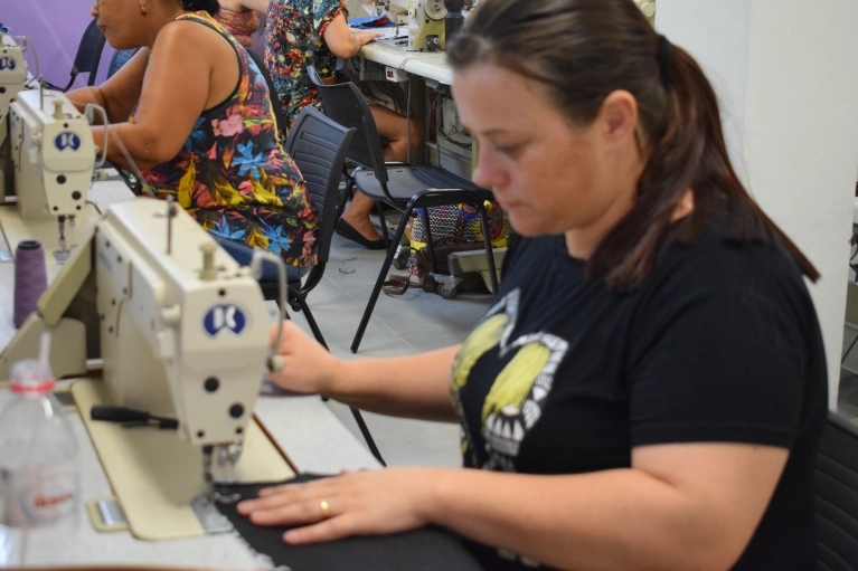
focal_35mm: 60
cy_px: 286
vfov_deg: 22.6
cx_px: 429
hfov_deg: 33.4
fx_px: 1430
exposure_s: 1/125
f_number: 5
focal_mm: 40
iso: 3200
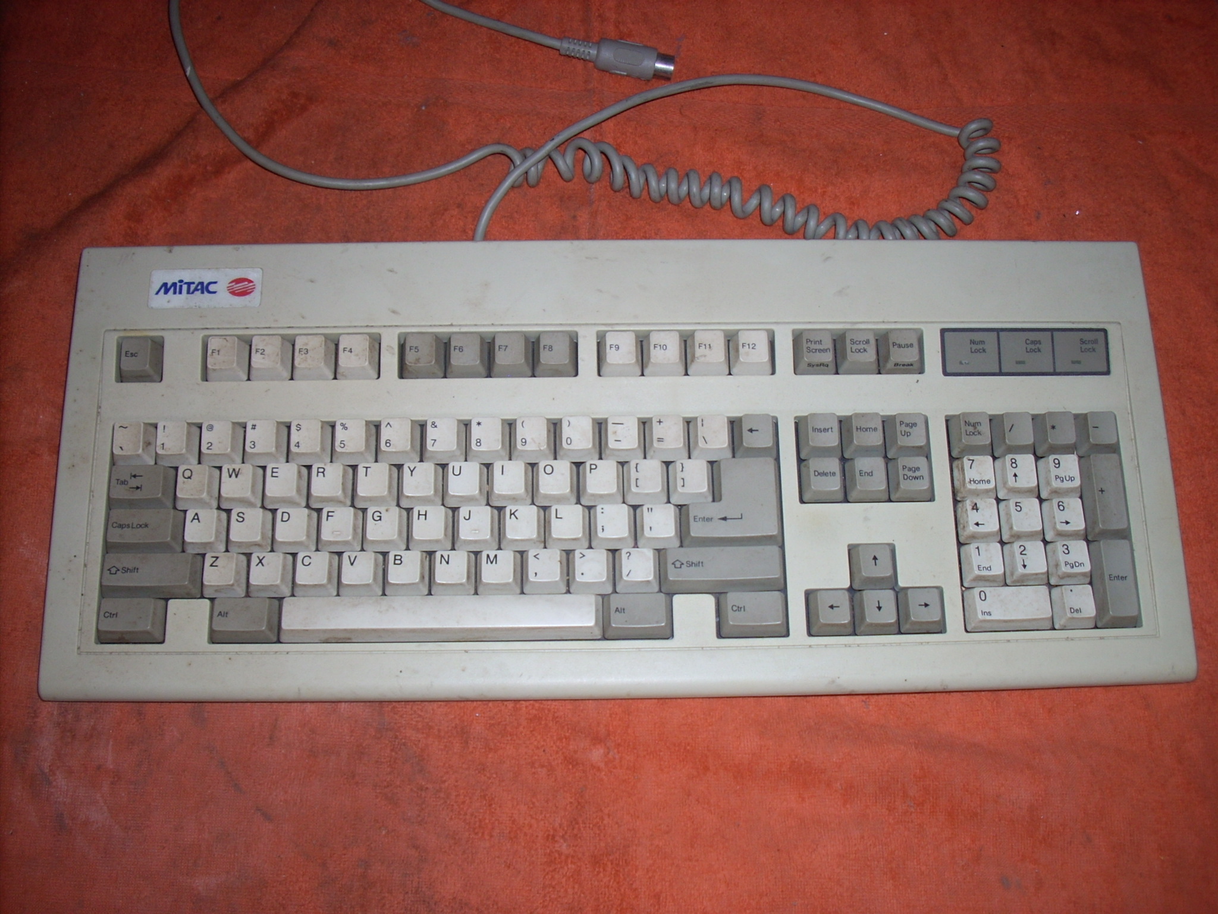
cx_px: 609
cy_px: 457
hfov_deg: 50.1
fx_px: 1302
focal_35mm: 37
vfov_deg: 38.7
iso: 64
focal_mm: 6.2
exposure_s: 1/60
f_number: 2.8
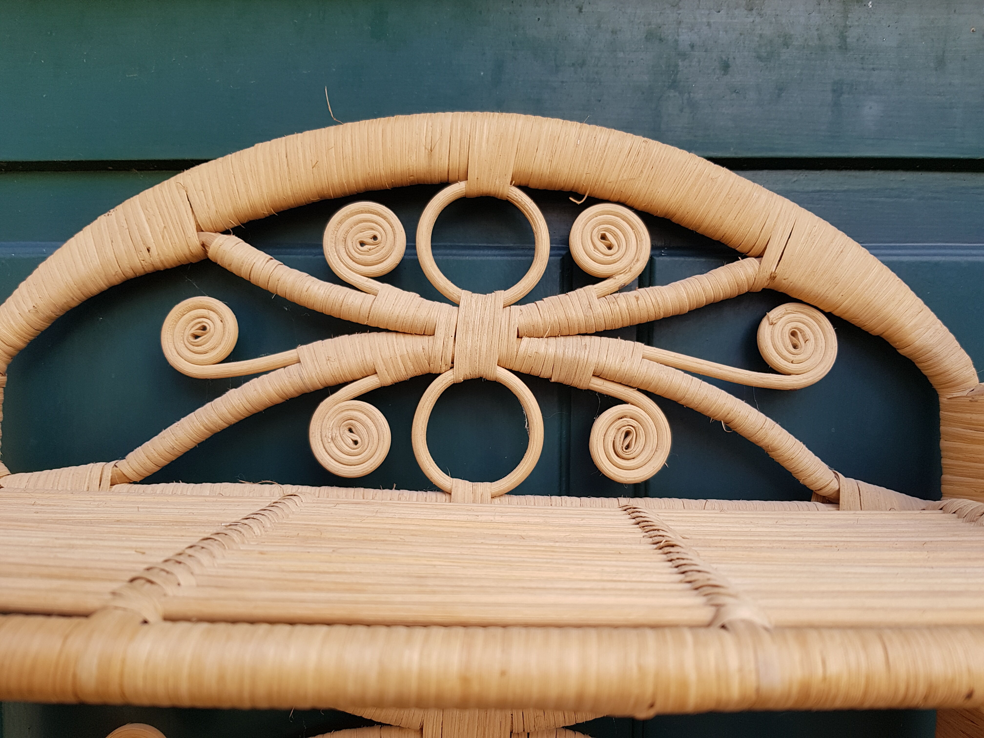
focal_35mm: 26
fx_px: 739
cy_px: 369
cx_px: 492
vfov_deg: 53.1
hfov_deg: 67.3
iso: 50
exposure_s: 1/166
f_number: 1.7
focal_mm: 4.2
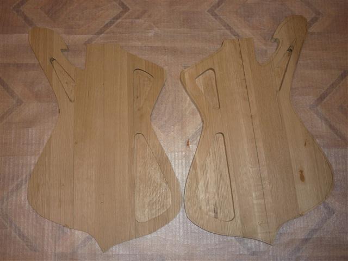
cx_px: 174
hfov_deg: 51.4
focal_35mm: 36
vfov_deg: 39.7
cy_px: 130
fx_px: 362
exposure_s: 1/30
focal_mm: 6.3
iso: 100
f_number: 3.7
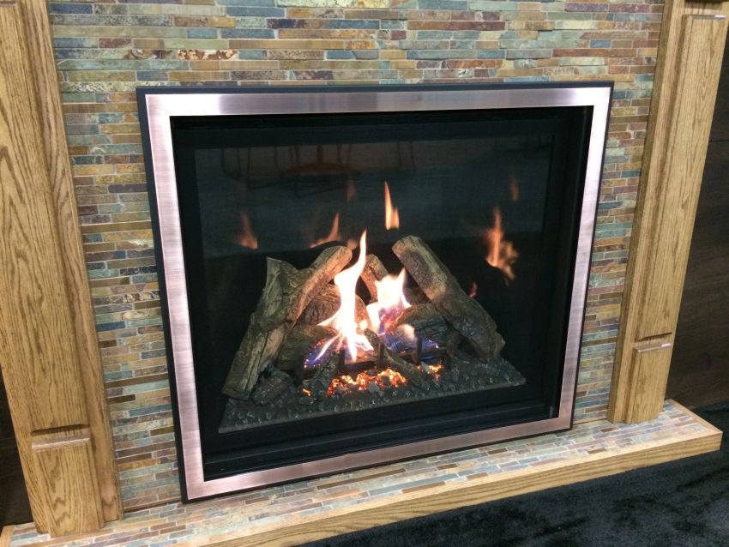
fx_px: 632
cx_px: 364
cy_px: 274
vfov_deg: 46.8
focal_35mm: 30
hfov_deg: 60.0
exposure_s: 1/15
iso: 320
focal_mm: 4.12
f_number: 2.2
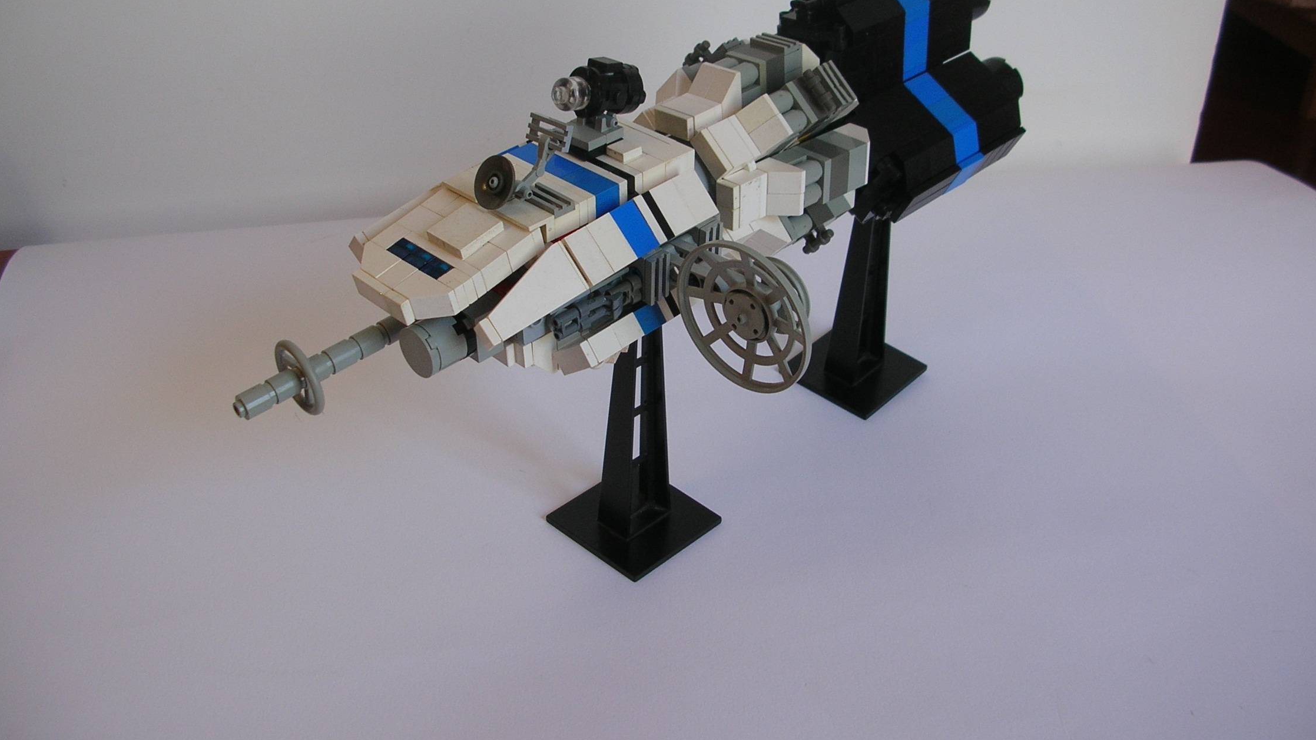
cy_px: 294
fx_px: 1361
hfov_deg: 51.6
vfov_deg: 30.3
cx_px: 662
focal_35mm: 39
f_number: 2.8
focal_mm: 5.8
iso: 50
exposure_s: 1/63.7
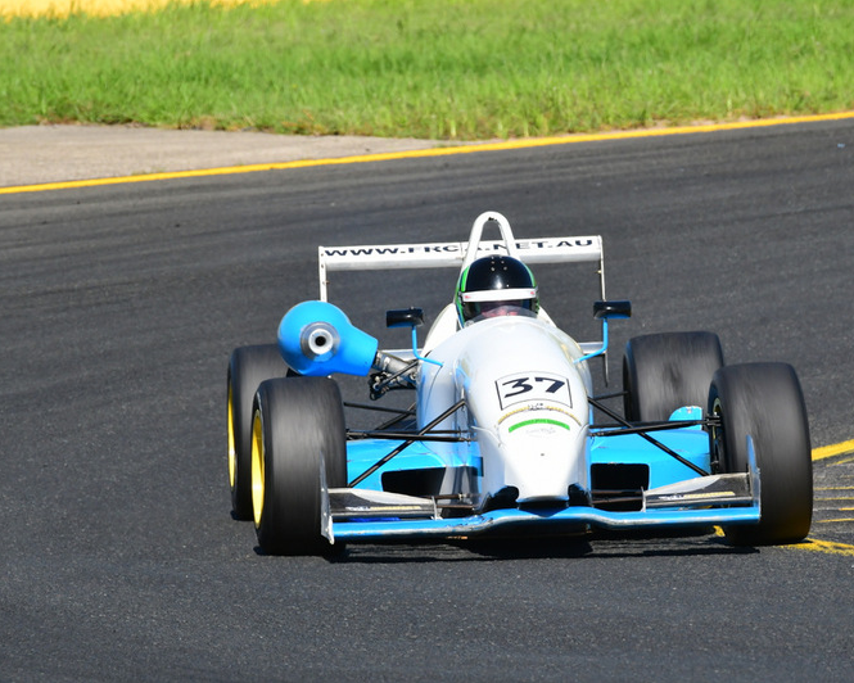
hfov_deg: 2.8
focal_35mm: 695
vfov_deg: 2.2
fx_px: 17566
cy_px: 342
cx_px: 498
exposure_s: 1/640
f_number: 11
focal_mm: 410
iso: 500
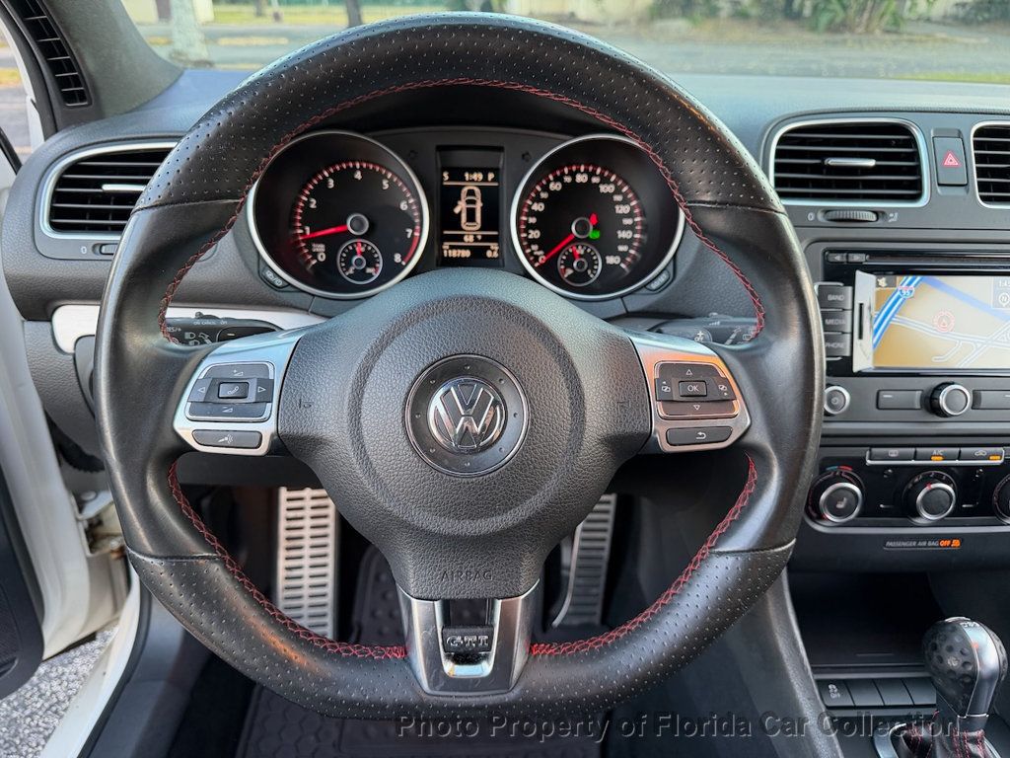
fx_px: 700
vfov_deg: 56.8
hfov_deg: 71.6
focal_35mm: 24
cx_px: 505
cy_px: 379
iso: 250
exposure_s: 1/60
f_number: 1.78
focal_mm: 6.76
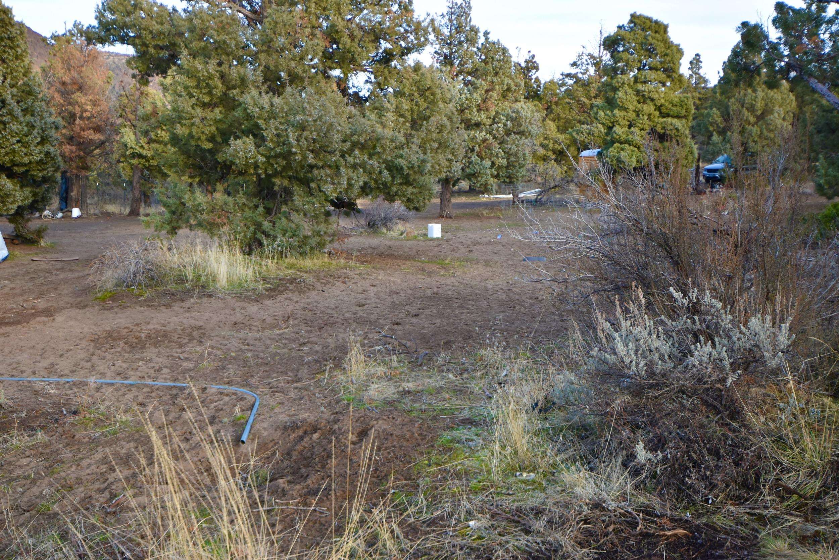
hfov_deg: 53.1
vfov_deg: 36.9
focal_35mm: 36
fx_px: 839
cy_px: 280
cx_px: 420
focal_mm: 24
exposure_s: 1/250
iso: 400
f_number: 5
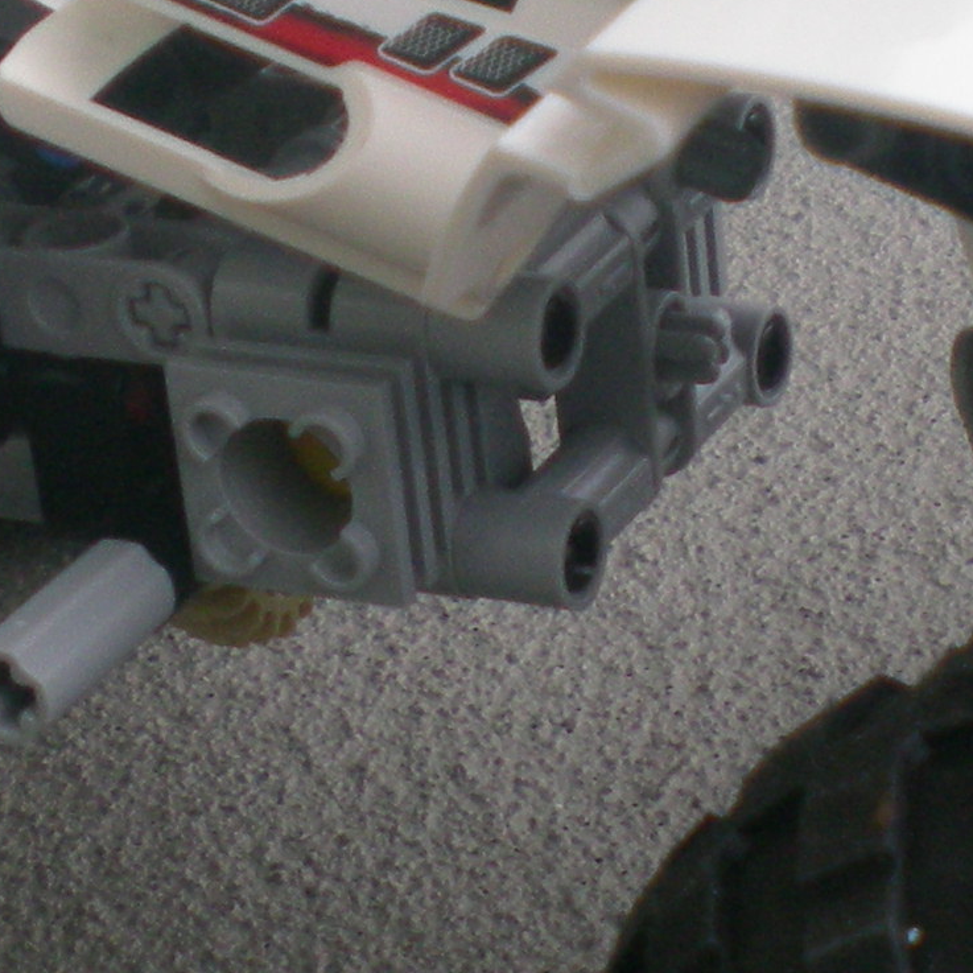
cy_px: 540
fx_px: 4452
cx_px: 617
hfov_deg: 12.5
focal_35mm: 140
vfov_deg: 12.5
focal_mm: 6.3
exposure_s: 1/62.4
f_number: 3.1
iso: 135
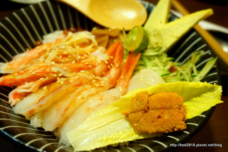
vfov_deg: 32.9
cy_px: 76
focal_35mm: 40
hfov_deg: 48.0
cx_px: 114
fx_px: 256
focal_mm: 27
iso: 3200
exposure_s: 1/30
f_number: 4.5
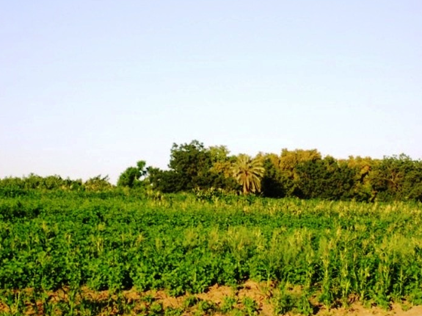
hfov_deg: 15.8
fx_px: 1524
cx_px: 238
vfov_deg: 11.9
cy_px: 181
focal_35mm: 125
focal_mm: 18
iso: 80
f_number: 4.6
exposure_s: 1/350
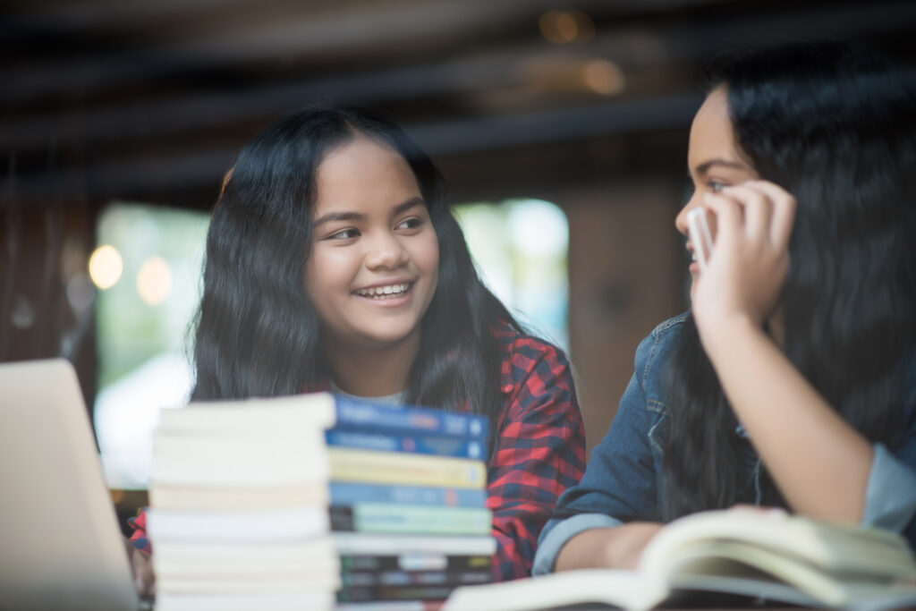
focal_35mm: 85
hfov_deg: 23.9
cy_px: 306
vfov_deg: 16.1
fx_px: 2163
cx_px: 458
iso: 100
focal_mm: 85
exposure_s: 1/400
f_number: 1.8
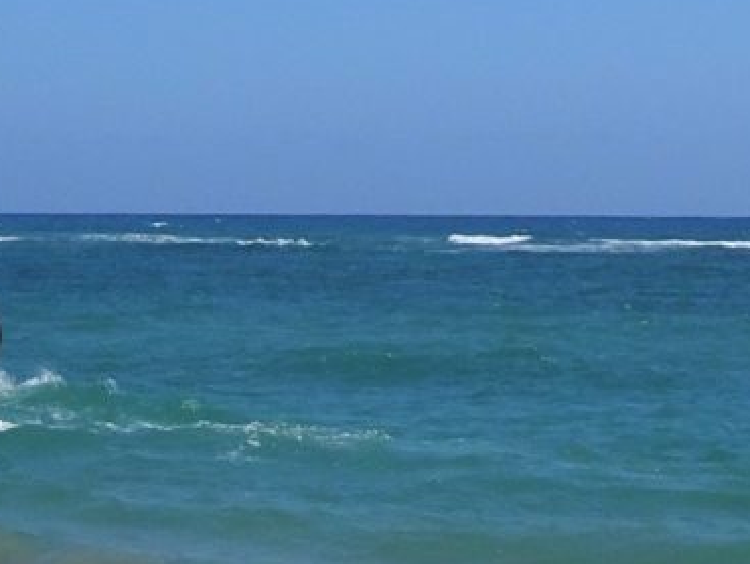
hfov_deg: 15.5
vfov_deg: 12.5
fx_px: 2537
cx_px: -385
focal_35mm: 117
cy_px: -4
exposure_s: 1/1600
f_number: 4
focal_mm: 6.37
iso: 80
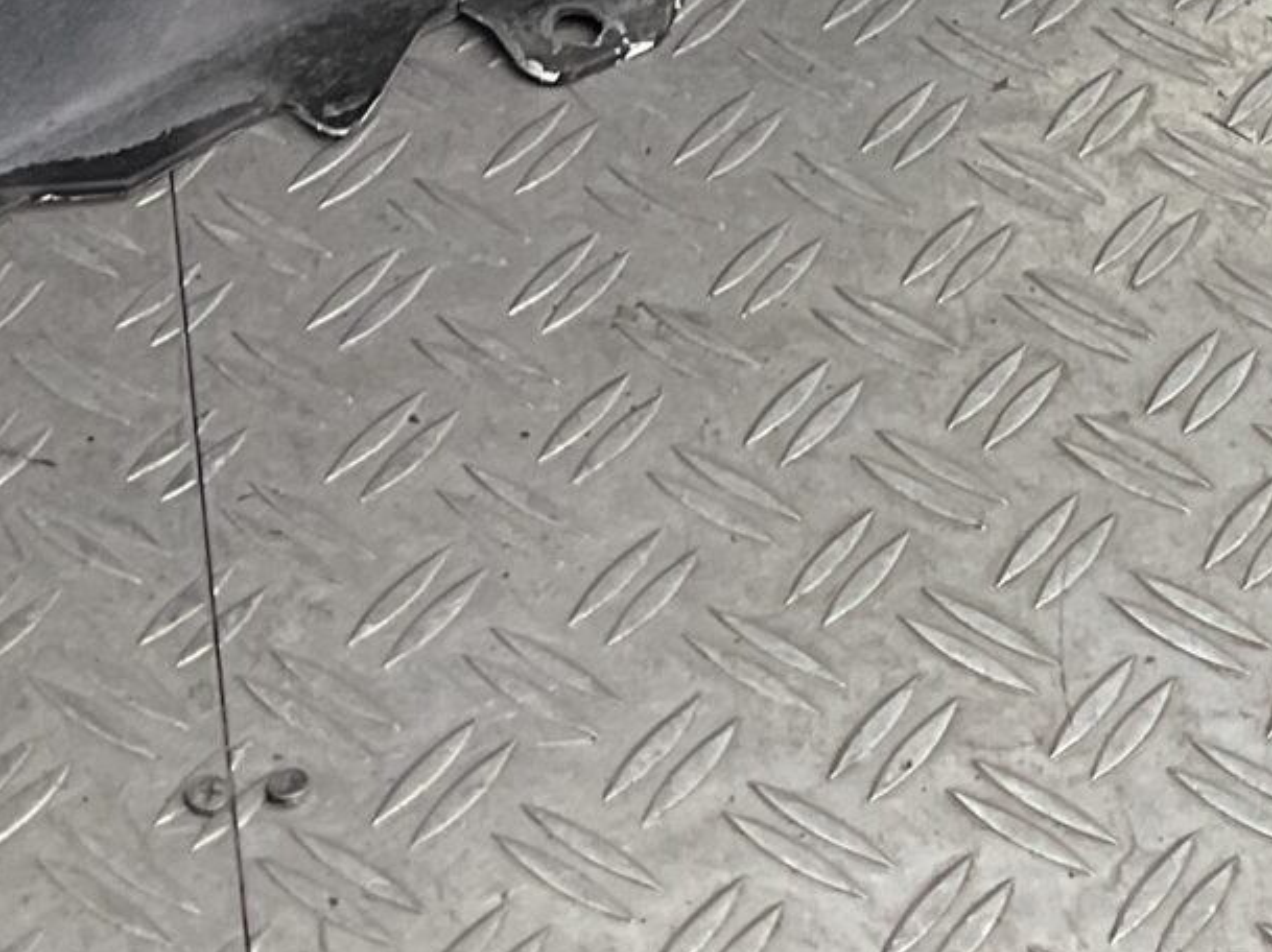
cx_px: 831
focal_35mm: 122
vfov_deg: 11.3
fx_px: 4480
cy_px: -775
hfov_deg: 16.1
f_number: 1.8
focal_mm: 3
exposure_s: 1/120
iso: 40
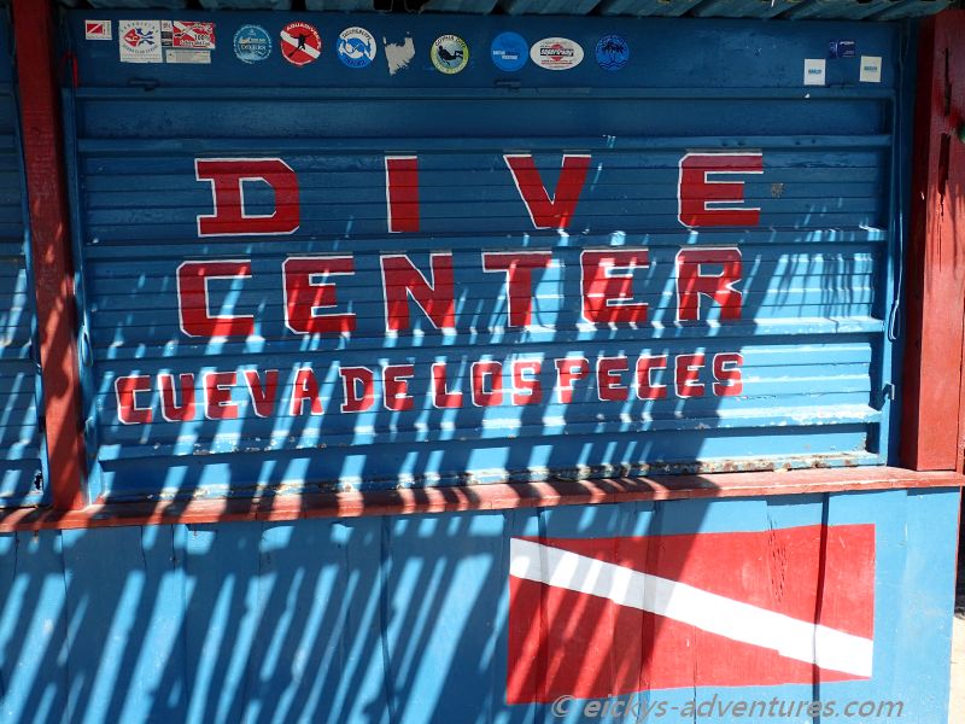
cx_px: 482
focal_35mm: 32
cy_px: 362
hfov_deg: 56.8
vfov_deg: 44.2
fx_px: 892
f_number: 3.2
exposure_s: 1/500
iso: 100
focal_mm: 5.87
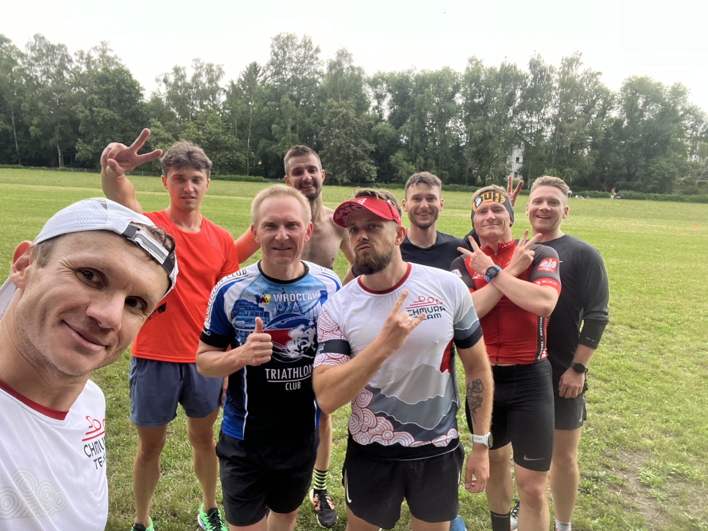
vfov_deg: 58.9
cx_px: 354
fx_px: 470
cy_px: 266
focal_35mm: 23
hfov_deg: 73.9
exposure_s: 1/105
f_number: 2.2
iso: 100
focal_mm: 2.71
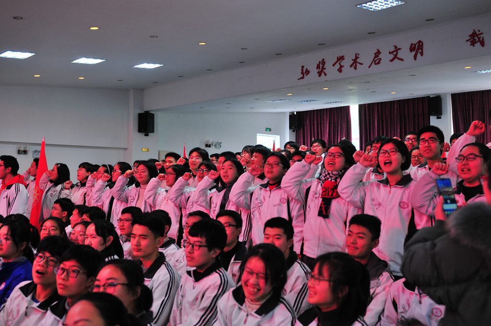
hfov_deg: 53.2
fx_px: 490
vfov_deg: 36.8
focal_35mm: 36
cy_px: 163
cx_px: 246
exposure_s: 1/50
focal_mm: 24
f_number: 2.8
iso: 320
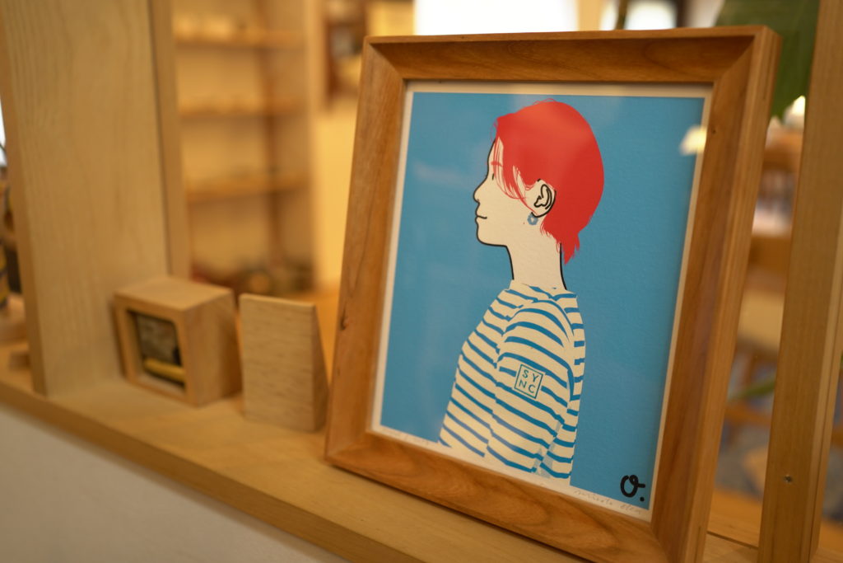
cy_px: 282
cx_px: 422
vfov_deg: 37.9
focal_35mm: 35
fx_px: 820
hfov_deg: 54.4
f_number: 3.2
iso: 400
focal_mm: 35
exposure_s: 1/40
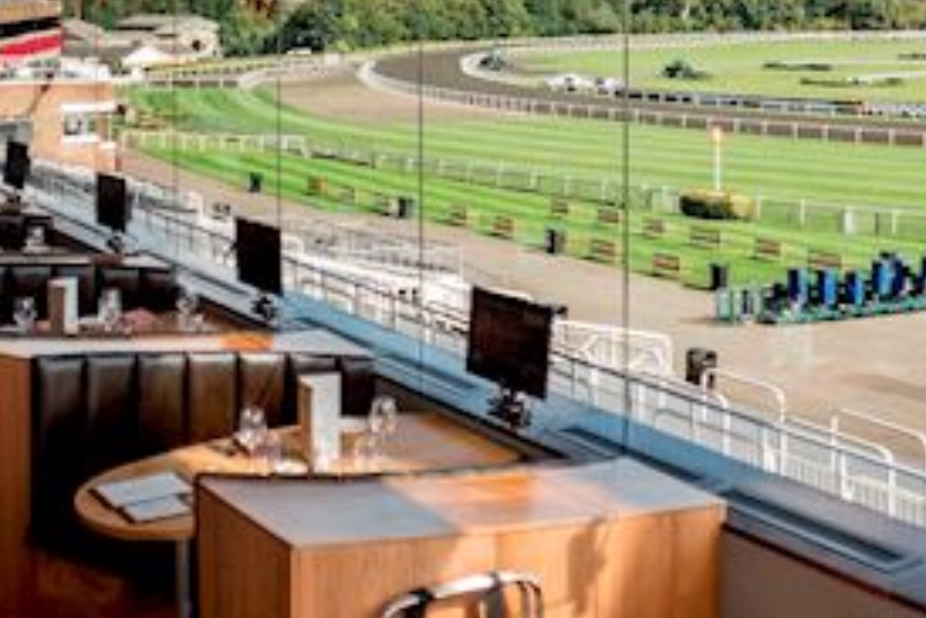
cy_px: -3
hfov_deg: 35.4
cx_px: 596
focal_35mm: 56
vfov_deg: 23.2
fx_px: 1441
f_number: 2.8
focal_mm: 20
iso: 100
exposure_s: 1/2000
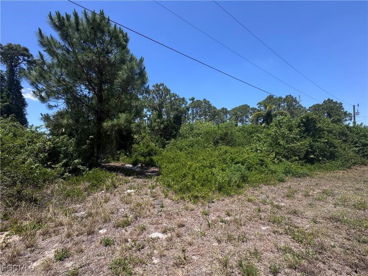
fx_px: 149
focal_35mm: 14
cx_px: 184
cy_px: 138
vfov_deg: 85.7
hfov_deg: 102.1
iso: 50
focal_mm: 2.22
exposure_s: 1/1477
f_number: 2.2
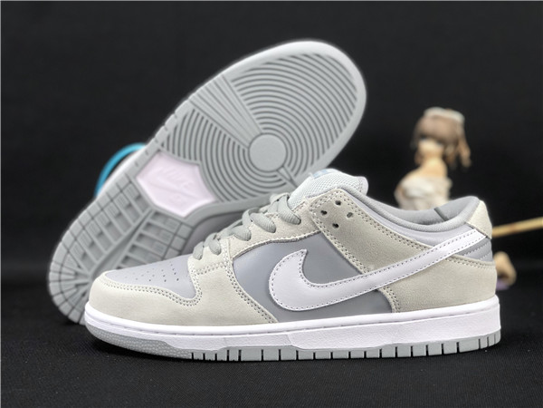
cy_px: 204
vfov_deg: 25.7
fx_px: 894
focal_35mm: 57
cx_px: 272
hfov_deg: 33.8
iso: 50
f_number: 2.8
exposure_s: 1/30
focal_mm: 6.6
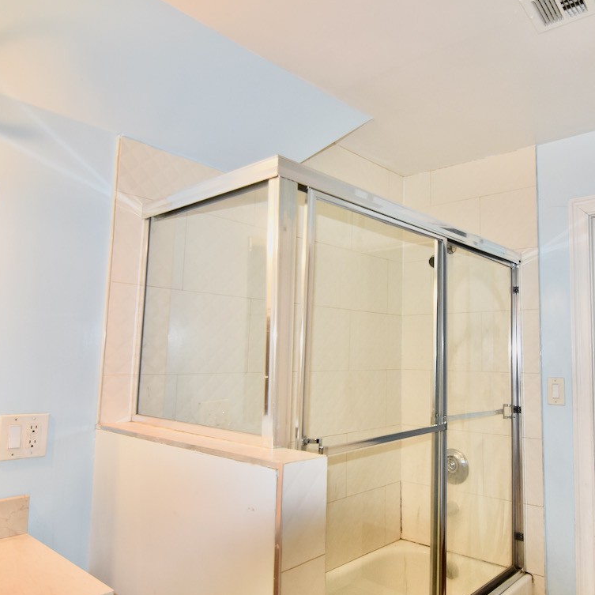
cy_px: 292
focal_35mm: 26
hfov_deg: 59.8
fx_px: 506
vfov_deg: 60.9
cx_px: 386
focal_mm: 12
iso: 640
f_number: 2.8
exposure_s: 1/60
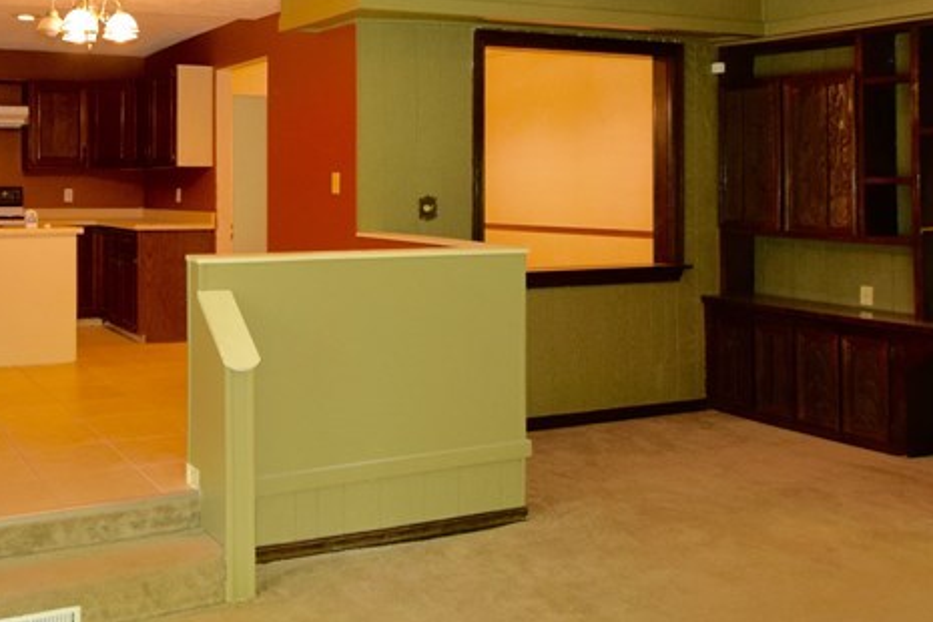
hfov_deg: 51.3
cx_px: 199
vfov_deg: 37.3
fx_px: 907
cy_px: 195
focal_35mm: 35
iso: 800
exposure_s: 1/60
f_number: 4
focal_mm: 10
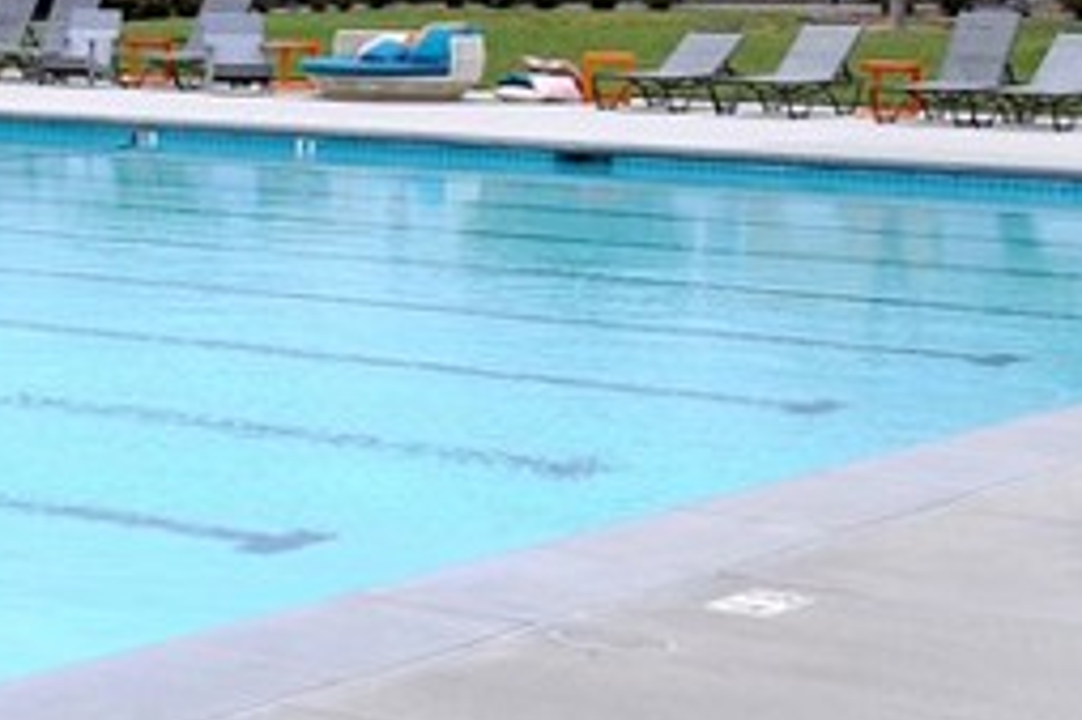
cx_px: -924
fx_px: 3634
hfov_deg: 14.6
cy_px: 158
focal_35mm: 121
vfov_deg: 11.3
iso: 200
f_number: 10
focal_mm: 20
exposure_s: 1/400
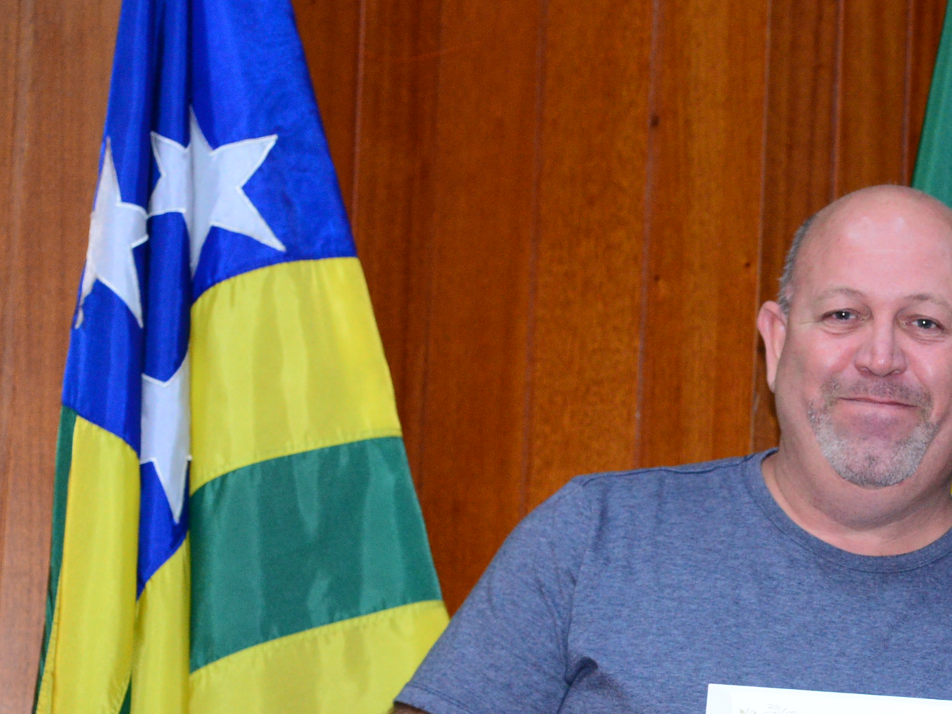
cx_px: 1049
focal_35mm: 151
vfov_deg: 9.8
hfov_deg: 12.8
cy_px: 602
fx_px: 4153
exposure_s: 1/125
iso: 2500
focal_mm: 70
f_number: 5
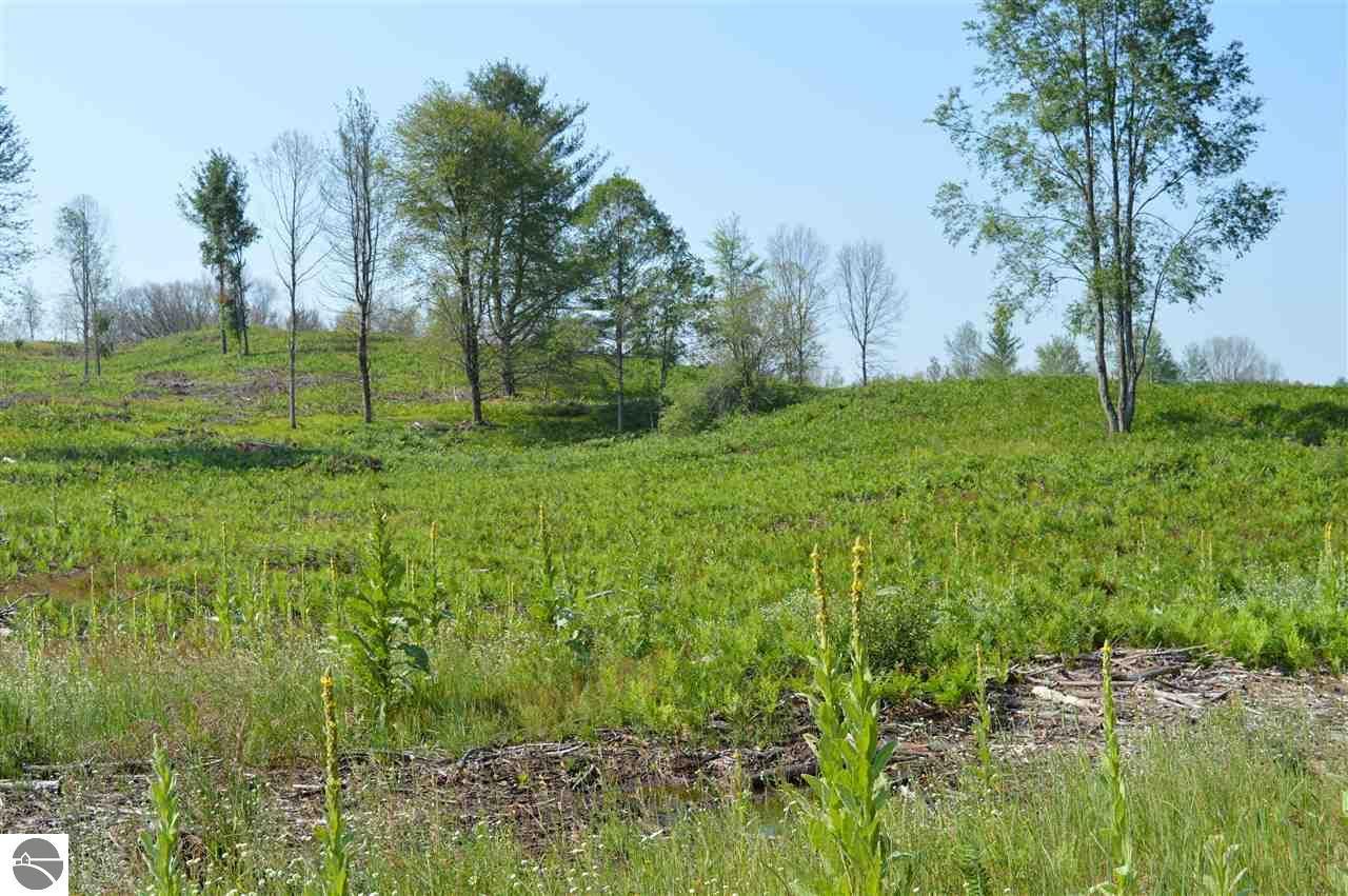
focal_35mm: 48
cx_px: 674
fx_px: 1796
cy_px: 448
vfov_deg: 28.0
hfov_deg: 41.1
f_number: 8
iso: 100
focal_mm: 32
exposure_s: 1/320
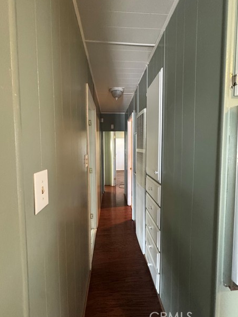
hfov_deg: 81.8
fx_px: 137
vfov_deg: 98.1
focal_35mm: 15
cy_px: 155
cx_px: 118
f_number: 2.2
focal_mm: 2.22
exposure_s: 1/60
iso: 640
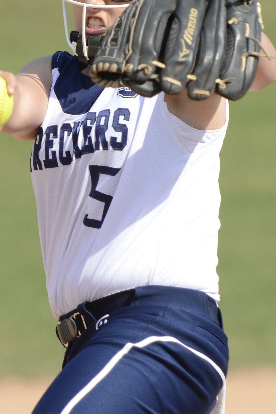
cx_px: 105
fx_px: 4324
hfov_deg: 3.7
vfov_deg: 5.5
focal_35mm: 376
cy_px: 186
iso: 400
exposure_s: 1/6400
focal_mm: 170
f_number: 2.8
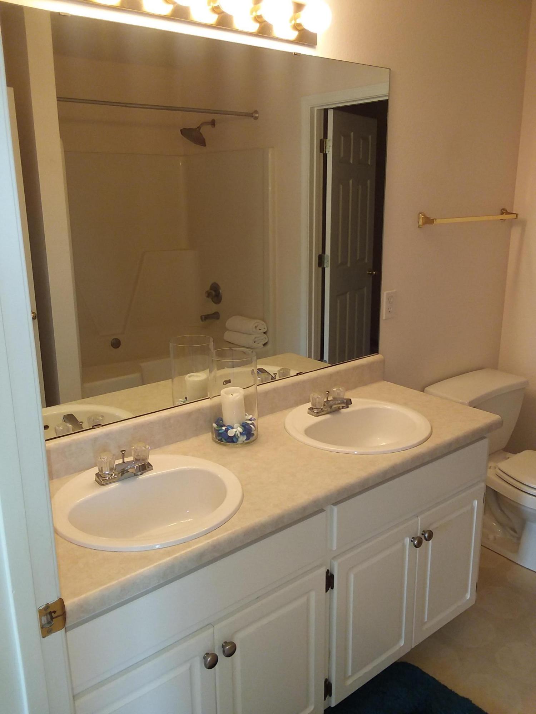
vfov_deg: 61.7
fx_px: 599
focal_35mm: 29
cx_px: 268
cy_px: 357
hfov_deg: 48.2
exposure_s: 1/40
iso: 50
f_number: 1.9
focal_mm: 2.47
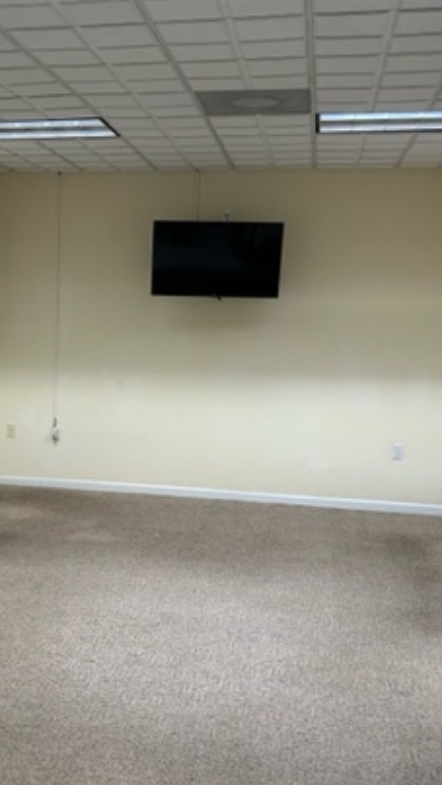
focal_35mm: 45
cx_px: 99
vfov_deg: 45.4
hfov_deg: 26.1
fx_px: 937
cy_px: 430
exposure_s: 1/120
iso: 100
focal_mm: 5.7
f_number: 1.5
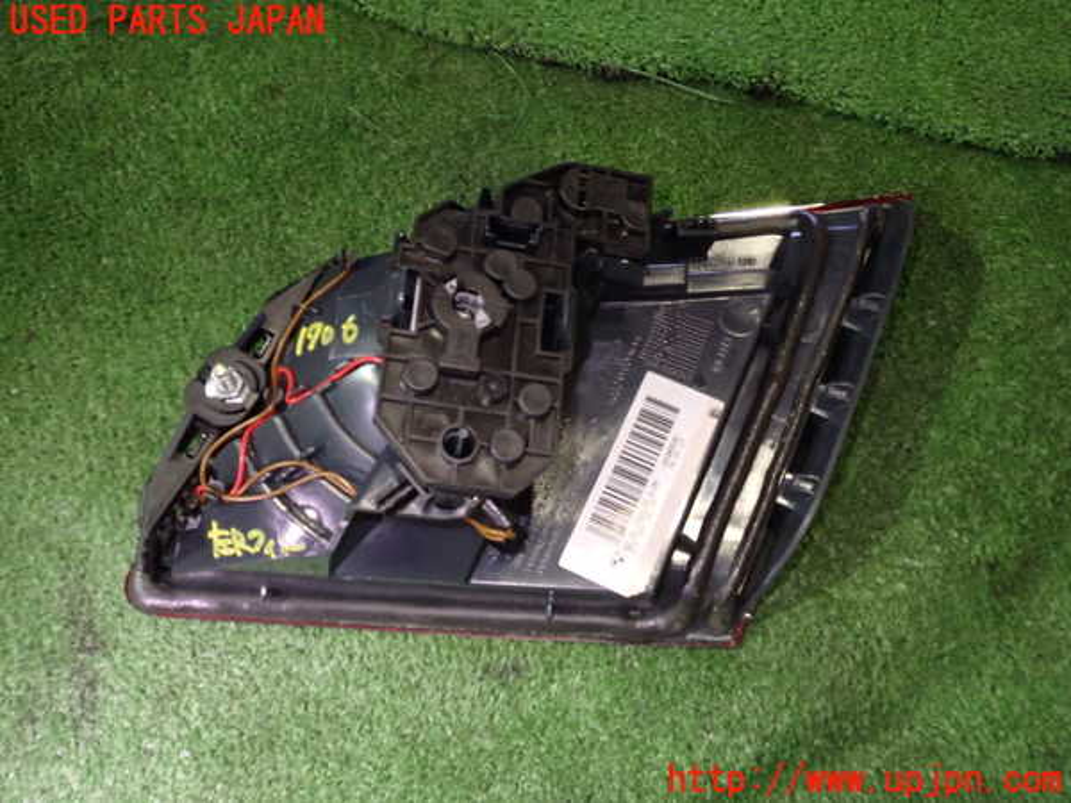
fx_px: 990
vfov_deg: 44.2
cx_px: 536
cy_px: 402
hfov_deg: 56.8
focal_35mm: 32
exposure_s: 1/13
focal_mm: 5.79
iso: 800
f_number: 2.4
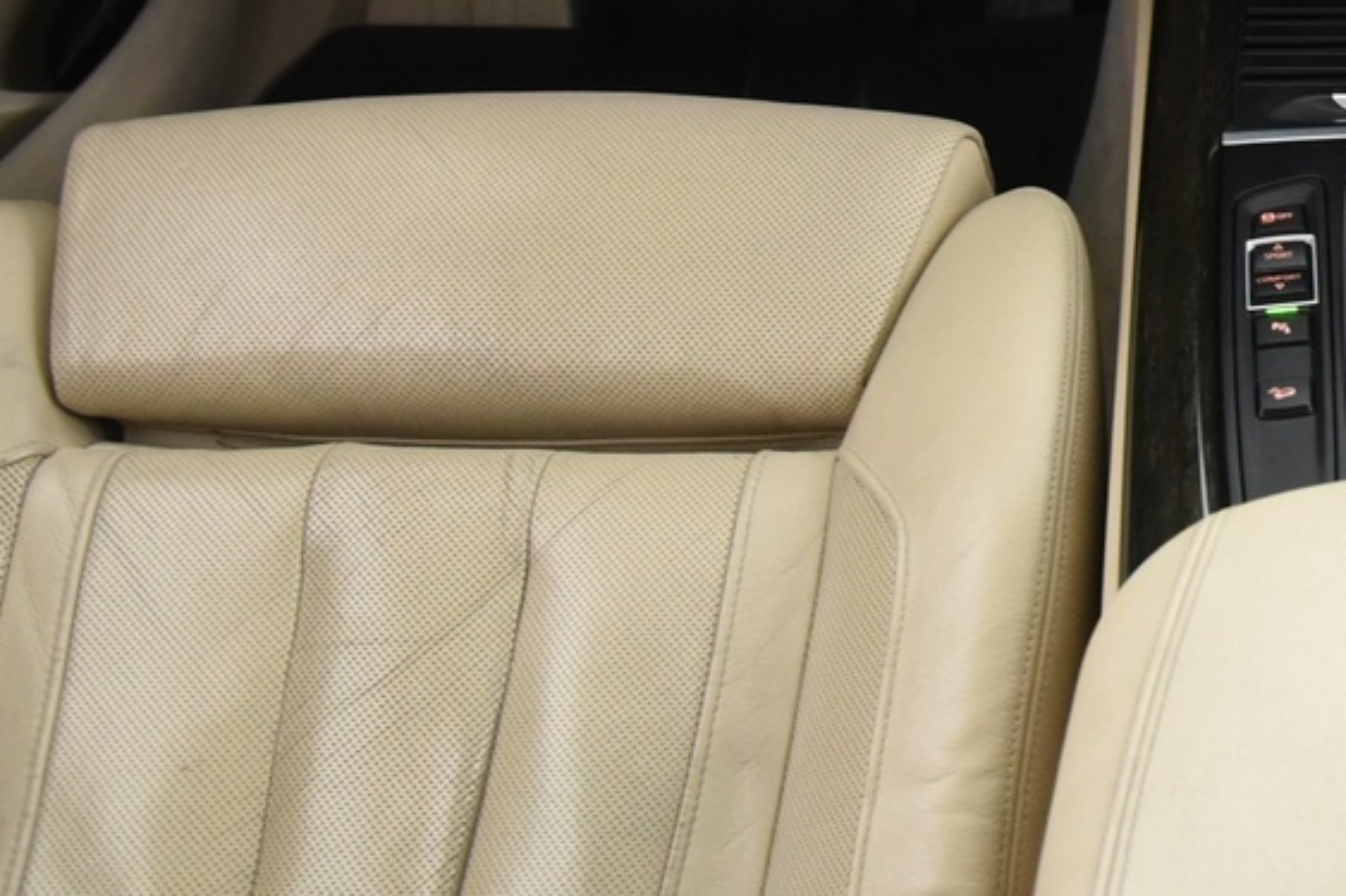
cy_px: -105
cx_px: 1501
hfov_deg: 26.8
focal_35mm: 69
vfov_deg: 18.9
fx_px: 2579
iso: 4000
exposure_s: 1/25
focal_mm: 24
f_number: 4
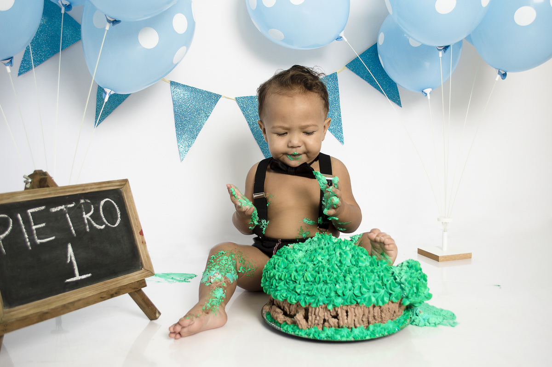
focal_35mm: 36
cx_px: 276
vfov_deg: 36.8
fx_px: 552
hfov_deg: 53.2
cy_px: 184
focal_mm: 24
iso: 100
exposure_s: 1/80
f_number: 4
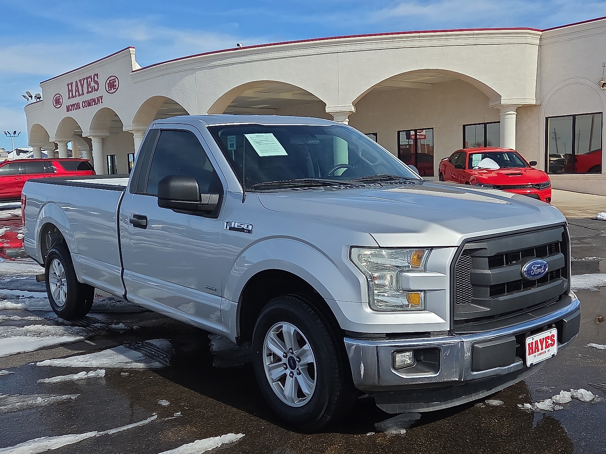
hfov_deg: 52.6
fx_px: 613
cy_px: 227
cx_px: 303
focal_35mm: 35
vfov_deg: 40.7
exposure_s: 1/3333
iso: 25
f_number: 1.8
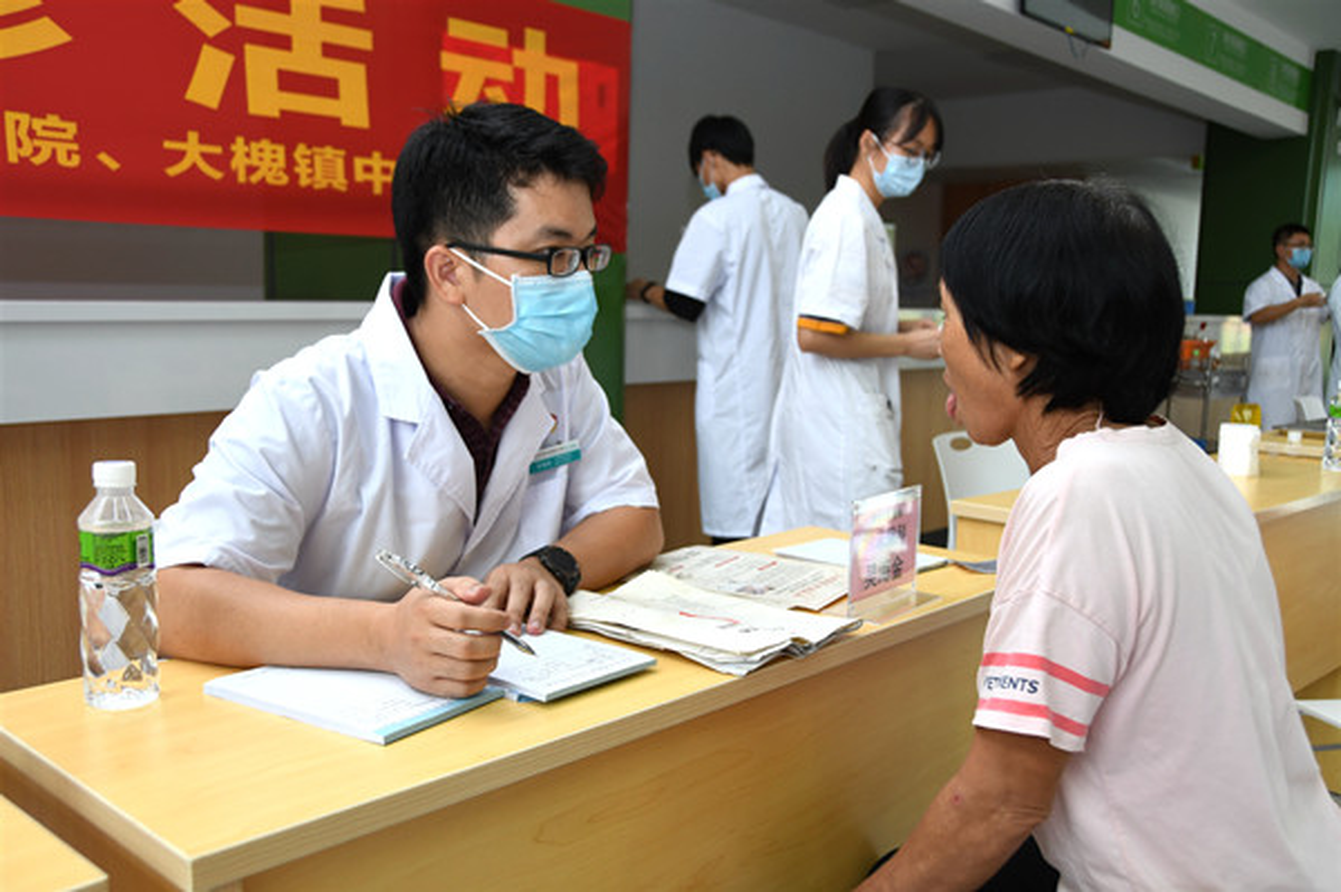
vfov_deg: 39.9
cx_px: 670
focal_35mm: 33
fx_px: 1228
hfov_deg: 57.3
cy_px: 446
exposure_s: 1/125
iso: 500
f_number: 3.8
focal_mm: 22
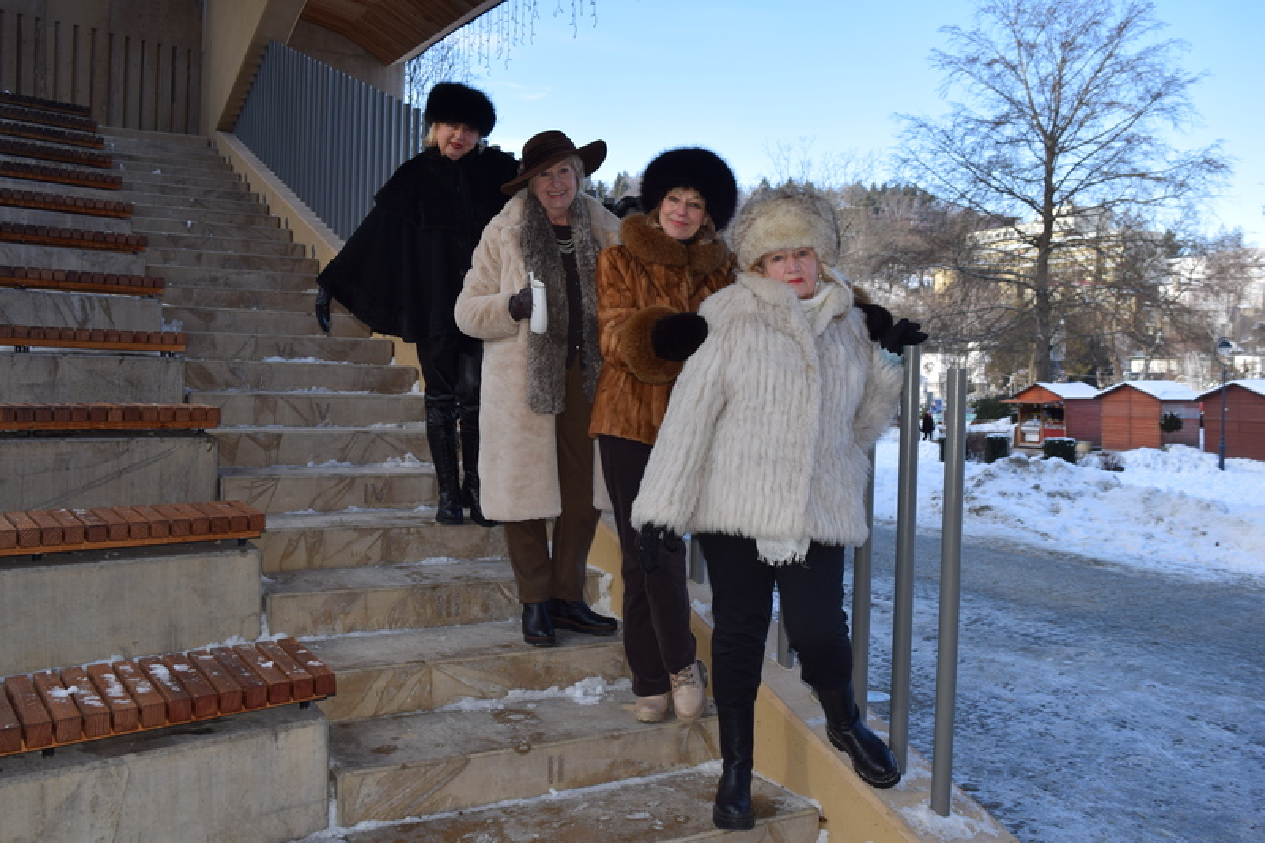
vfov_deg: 41.7
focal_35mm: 32
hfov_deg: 59.5
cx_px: 632
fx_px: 1107
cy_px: 422
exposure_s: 1/125
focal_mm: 21
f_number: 5.6
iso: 100
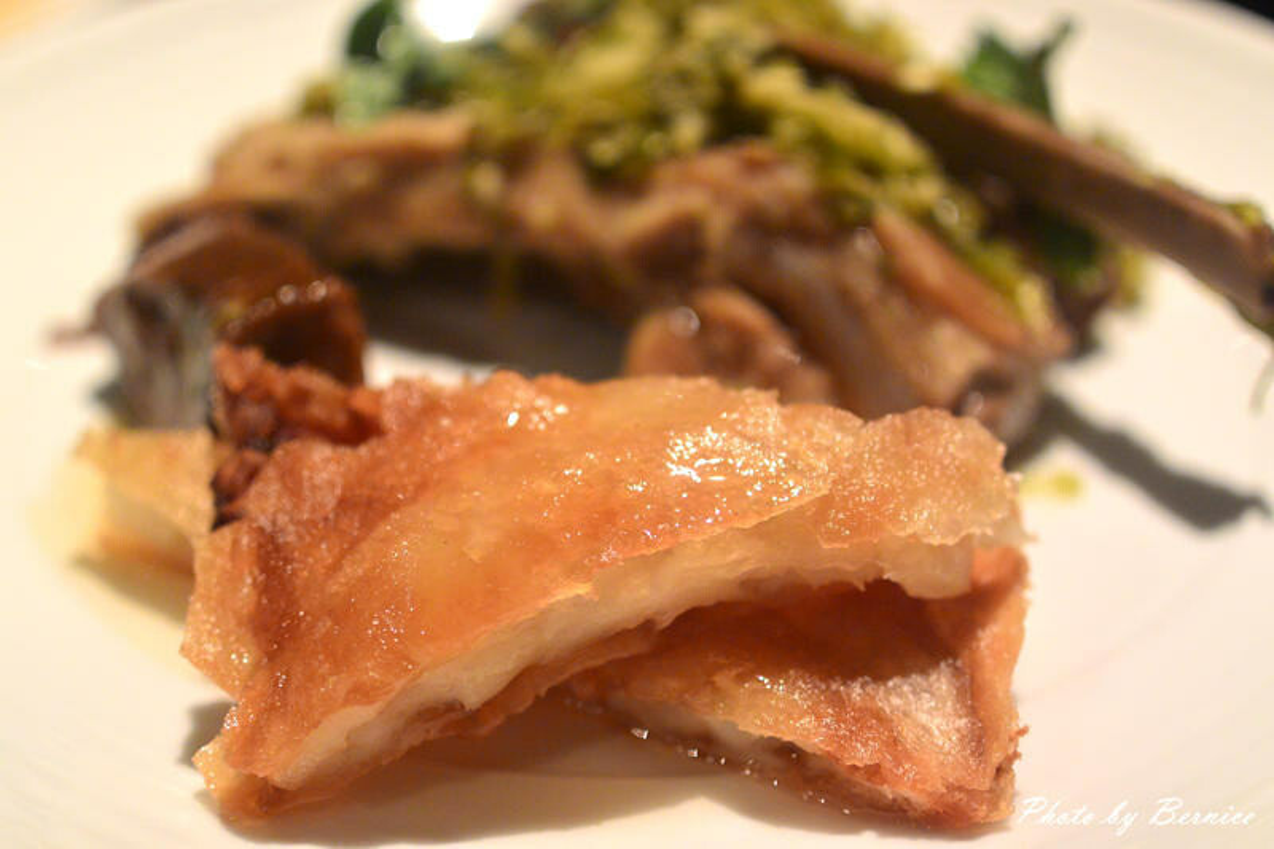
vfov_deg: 27.5
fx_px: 1734
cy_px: 424
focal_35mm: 49
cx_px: 637
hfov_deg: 40.4
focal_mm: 18.5
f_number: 2
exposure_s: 1/250
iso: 400
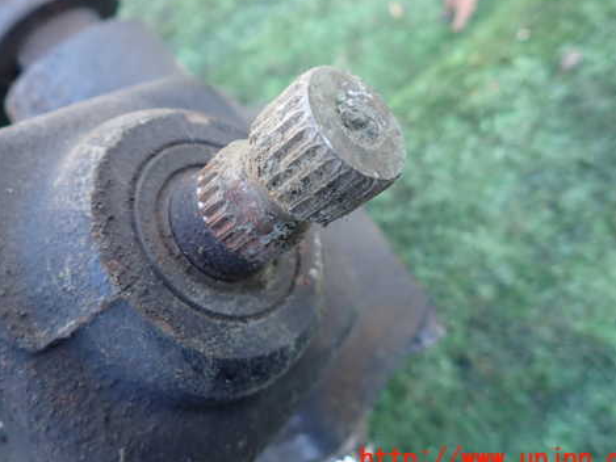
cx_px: 263
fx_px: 570
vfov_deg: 43.9
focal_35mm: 32
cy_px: 181
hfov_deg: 56.6
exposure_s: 1/80
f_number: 2
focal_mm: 4.5
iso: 100
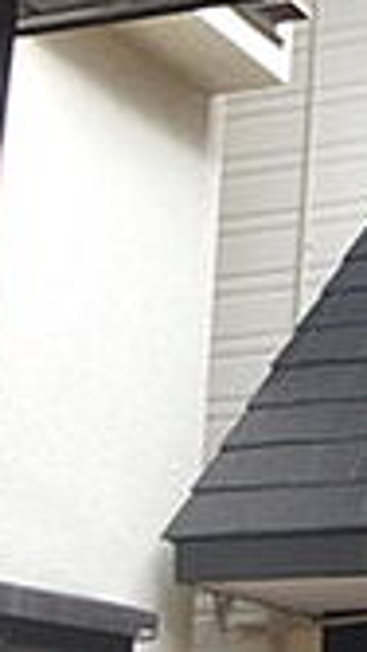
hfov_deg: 11.6
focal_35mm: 100
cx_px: 543
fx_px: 1729
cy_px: 332
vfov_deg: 21.4
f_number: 2.8
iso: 125
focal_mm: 4.3
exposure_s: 1/320
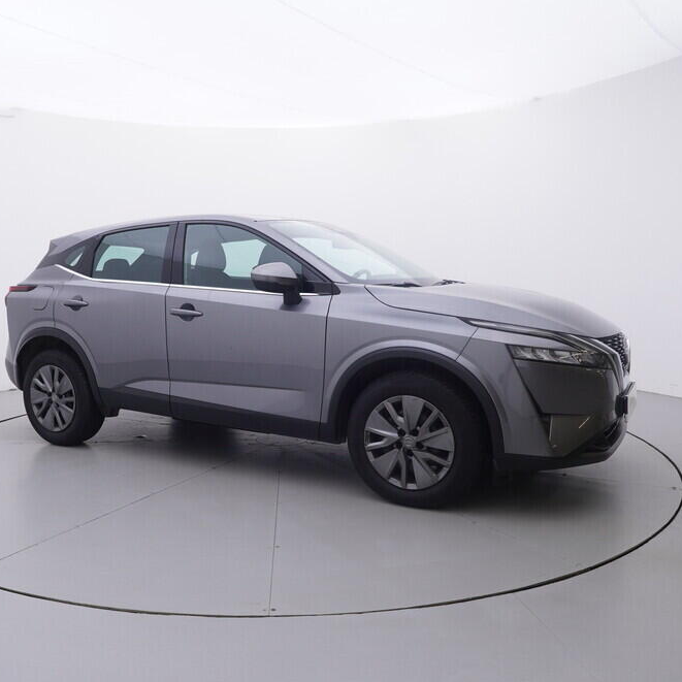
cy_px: 352
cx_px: 282
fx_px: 661
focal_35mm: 30
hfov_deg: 54.3
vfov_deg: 54.6
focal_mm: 15
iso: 200
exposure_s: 1/80
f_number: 5
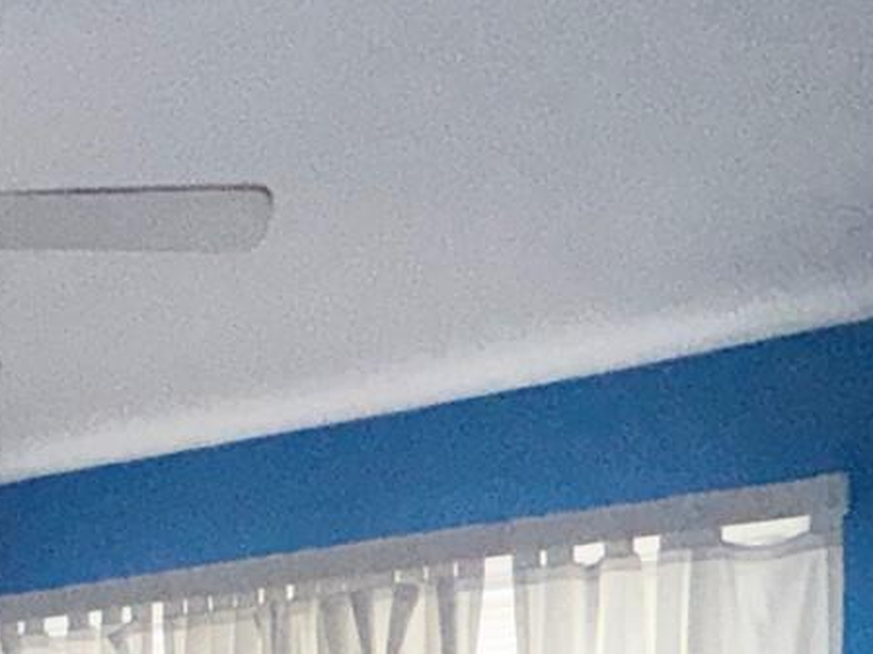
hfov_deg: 24.8
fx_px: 1614
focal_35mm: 64
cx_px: -357
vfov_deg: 19.6
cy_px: 1012
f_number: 2.2
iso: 80
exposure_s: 1/105
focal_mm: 2.22
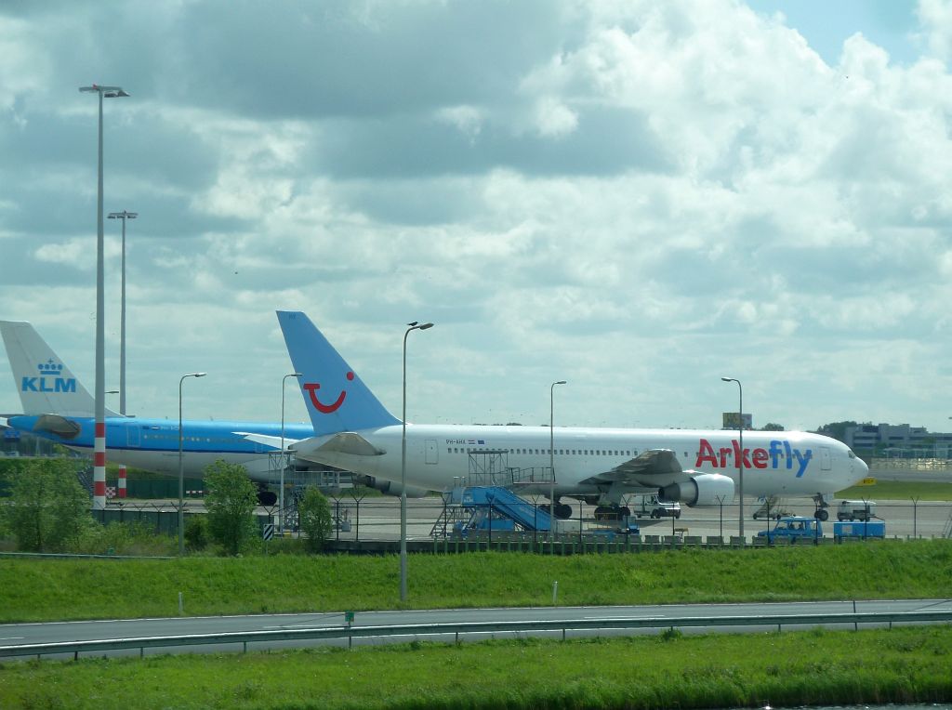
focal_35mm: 158
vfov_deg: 9.4
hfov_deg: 12.5
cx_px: 476
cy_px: 355
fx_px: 4337
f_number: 4.5
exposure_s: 1/500
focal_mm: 25.9
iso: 80
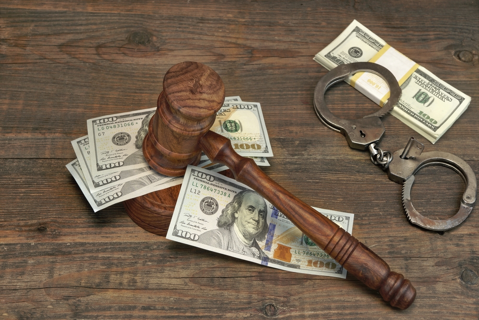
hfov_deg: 27.0
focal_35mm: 75
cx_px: 240
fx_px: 998
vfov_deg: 18.2
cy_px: 160
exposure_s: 1/2
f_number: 11
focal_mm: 50
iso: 50
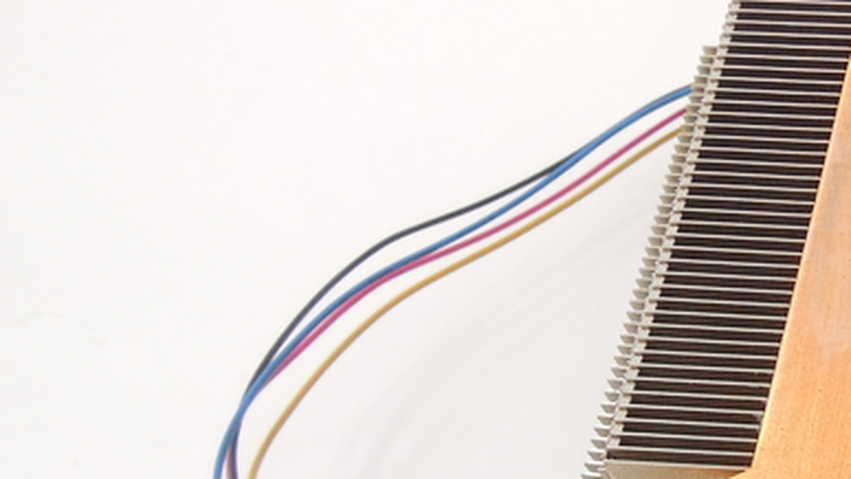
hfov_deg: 26.6
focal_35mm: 72
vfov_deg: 16.5
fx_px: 1625
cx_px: 979
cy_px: 450
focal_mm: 4.5
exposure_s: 1/40
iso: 125
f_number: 3.1
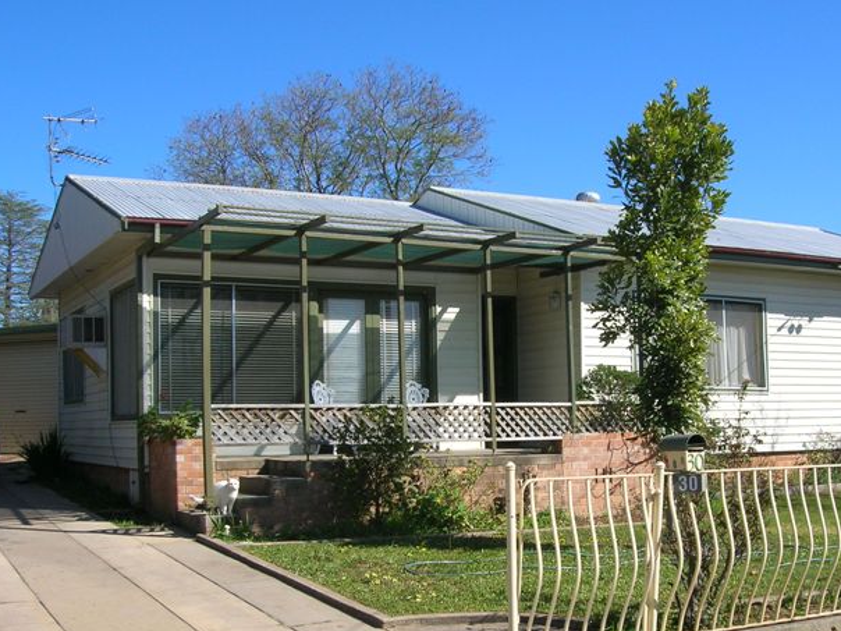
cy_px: 394
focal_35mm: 45
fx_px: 1093
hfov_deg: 41.9
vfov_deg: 32.0
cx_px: 498
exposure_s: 1/354
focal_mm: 5.7
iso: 50
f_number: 4.9
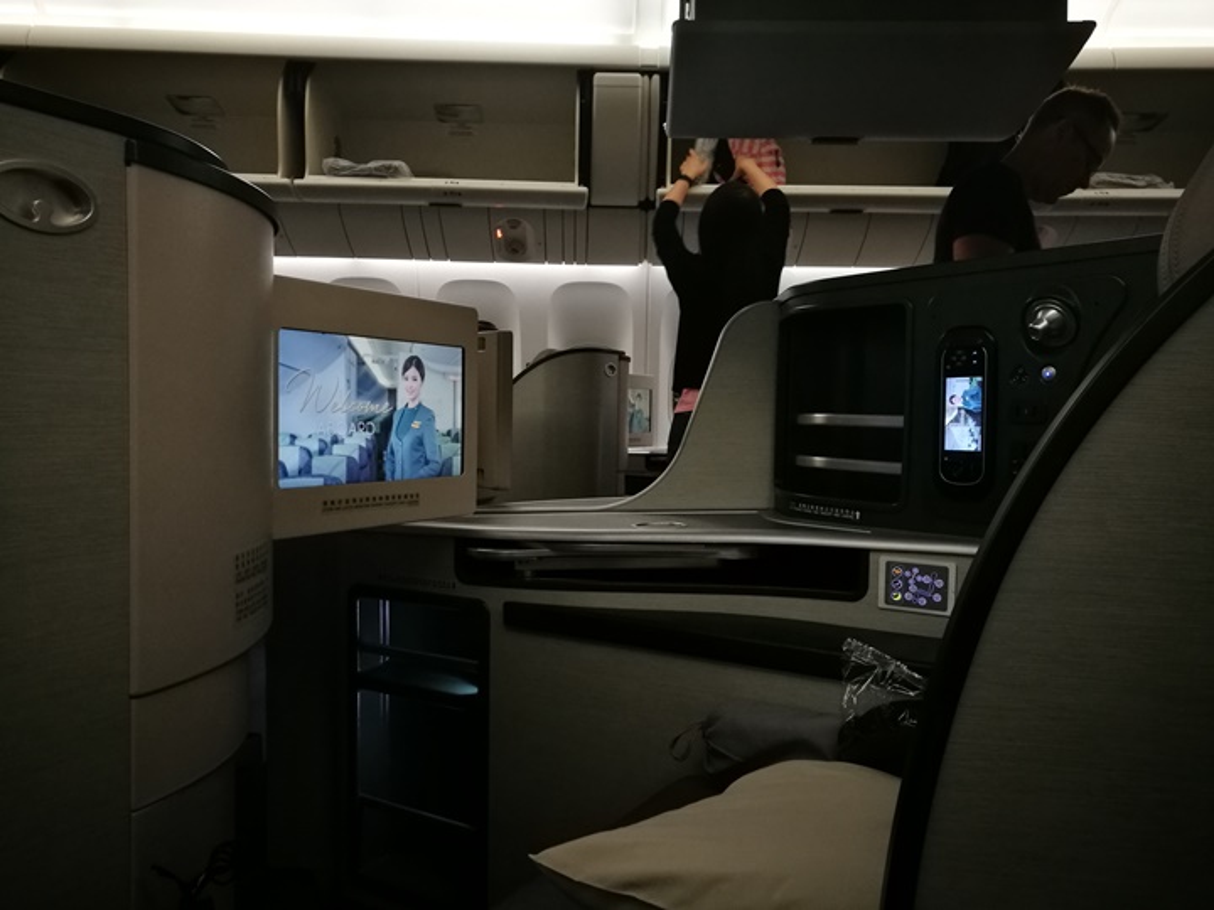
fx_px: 947
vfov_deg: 51.4
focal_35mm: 27
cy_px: 455
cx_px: 607
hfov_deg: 65.3
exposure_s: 1/24
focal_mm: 4.5
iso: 320
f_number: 2.2
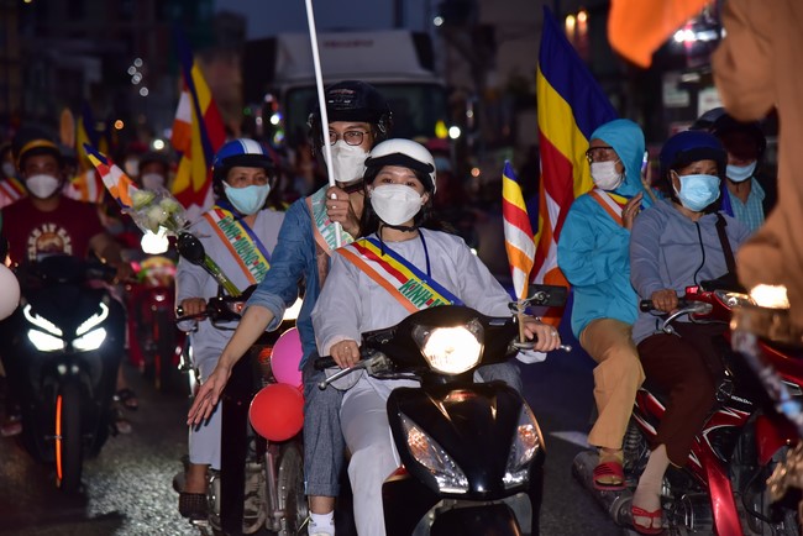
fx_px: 2678
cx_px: 402
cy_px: 268
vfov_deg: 11.4
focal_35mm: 120
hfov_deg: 17.1
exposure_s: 1/200
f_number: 4
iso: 1000
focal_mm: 120
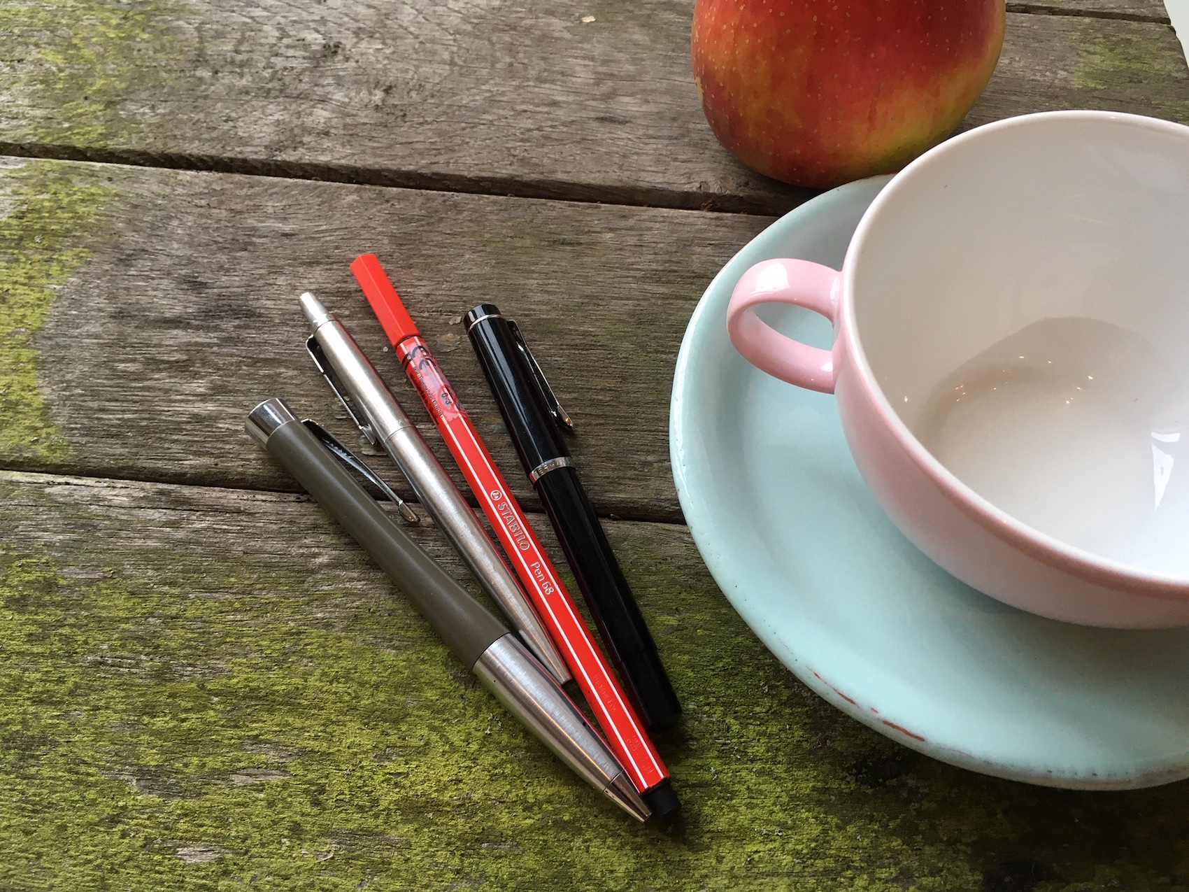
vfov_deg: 48.2
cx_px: 594
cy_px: 446
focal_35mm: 29
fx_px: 996
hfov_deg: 61.7
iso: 80
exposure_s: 1/33
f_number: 2.2
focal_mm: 4.15
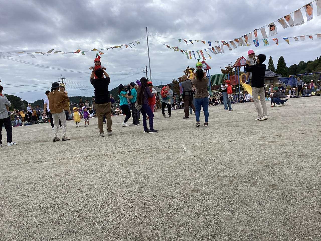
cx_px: 160
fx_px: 287
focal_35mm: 31
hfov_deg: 58.4
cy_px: 120
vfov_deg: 45.4
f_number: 2.4
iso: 25
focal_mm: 3.3
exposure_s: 1/1116
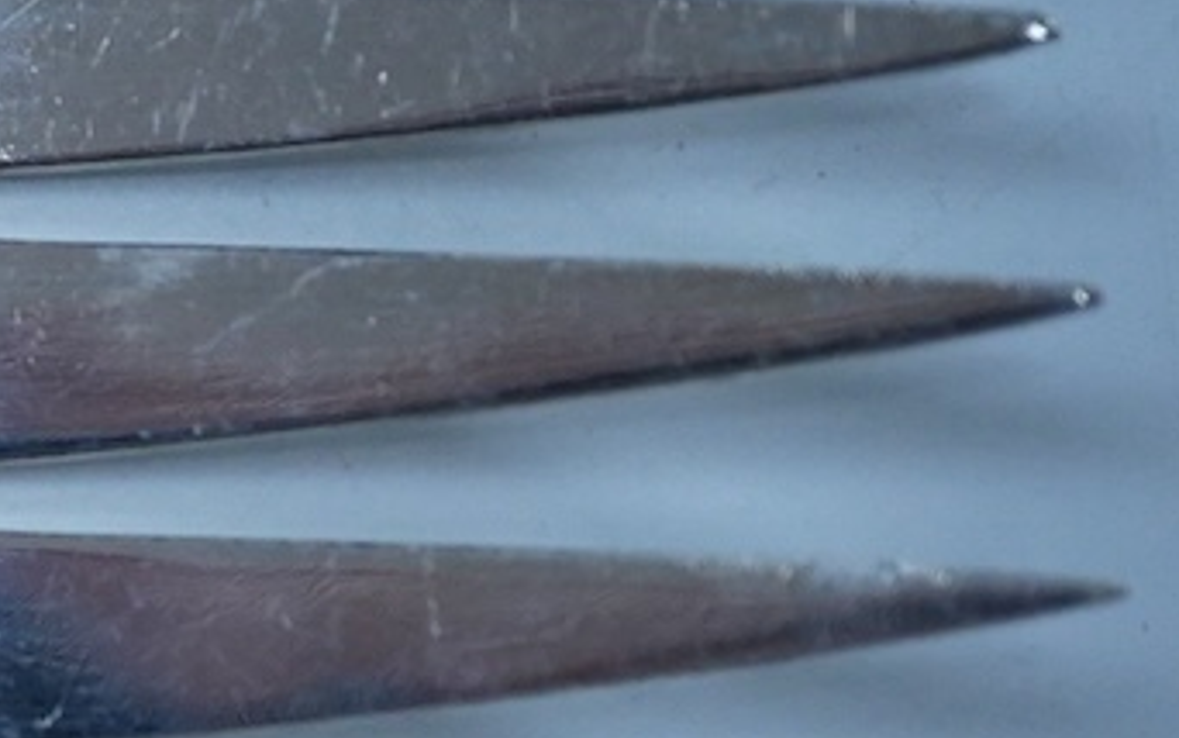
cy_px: 562
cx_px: -391
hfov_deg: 13.3
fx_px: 4853
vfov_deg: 8.7
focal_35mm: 151
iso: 3200
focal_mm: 30
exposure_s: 1/1250
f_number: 4.5
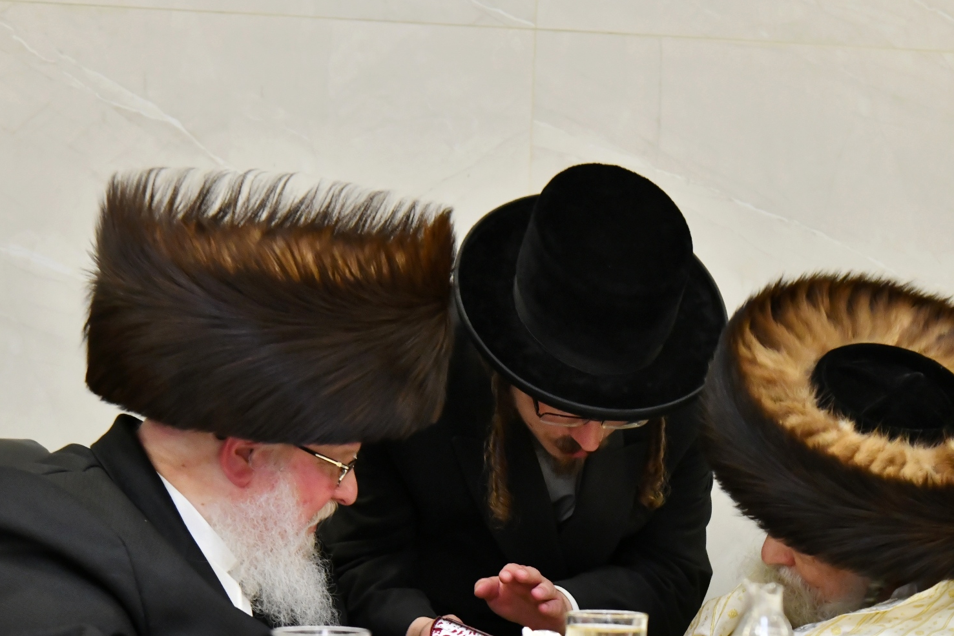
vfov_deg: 12.4
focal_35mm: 110
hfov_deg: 18.6
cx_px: 587
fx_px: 2915
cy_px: 499
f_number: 4.5
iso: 2000
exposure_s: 1/250
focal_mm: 65
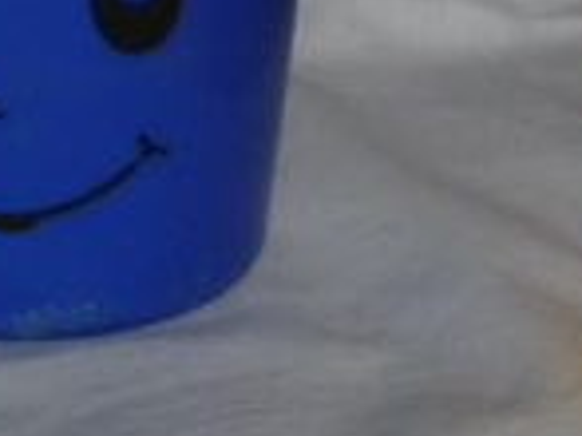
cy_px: -214
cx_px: 8
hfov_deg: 3.6
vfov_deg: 2.7
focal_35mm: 544
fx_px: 9139
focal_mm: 16.5
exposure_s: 1/60
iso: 100
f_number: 5.1
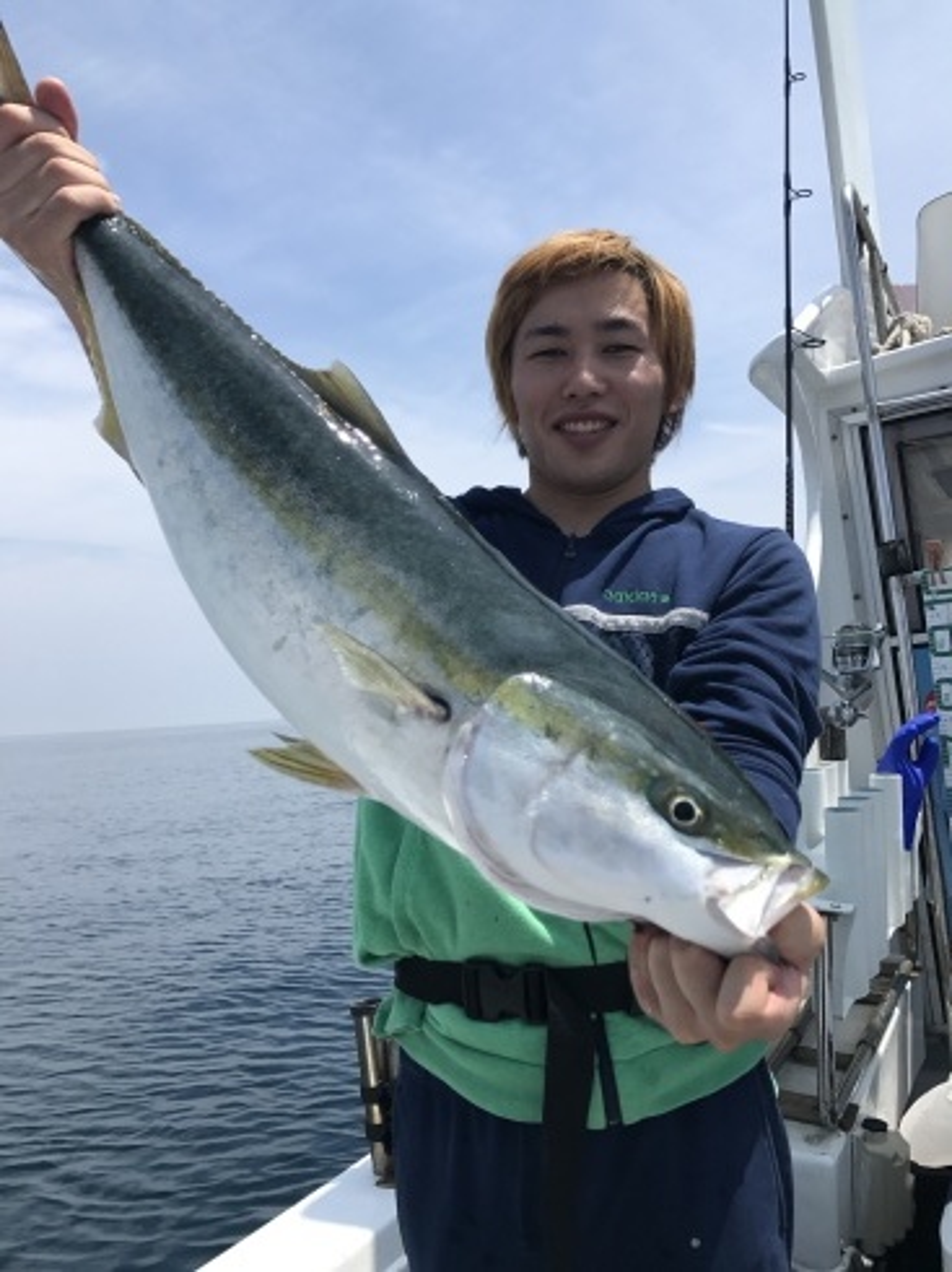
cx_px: 476
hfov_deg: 49.7
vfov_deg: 63.5
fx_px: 1028
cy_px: 636
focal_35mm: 28
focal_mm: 3.99
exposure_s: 1/2336
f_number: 1.8
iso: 20
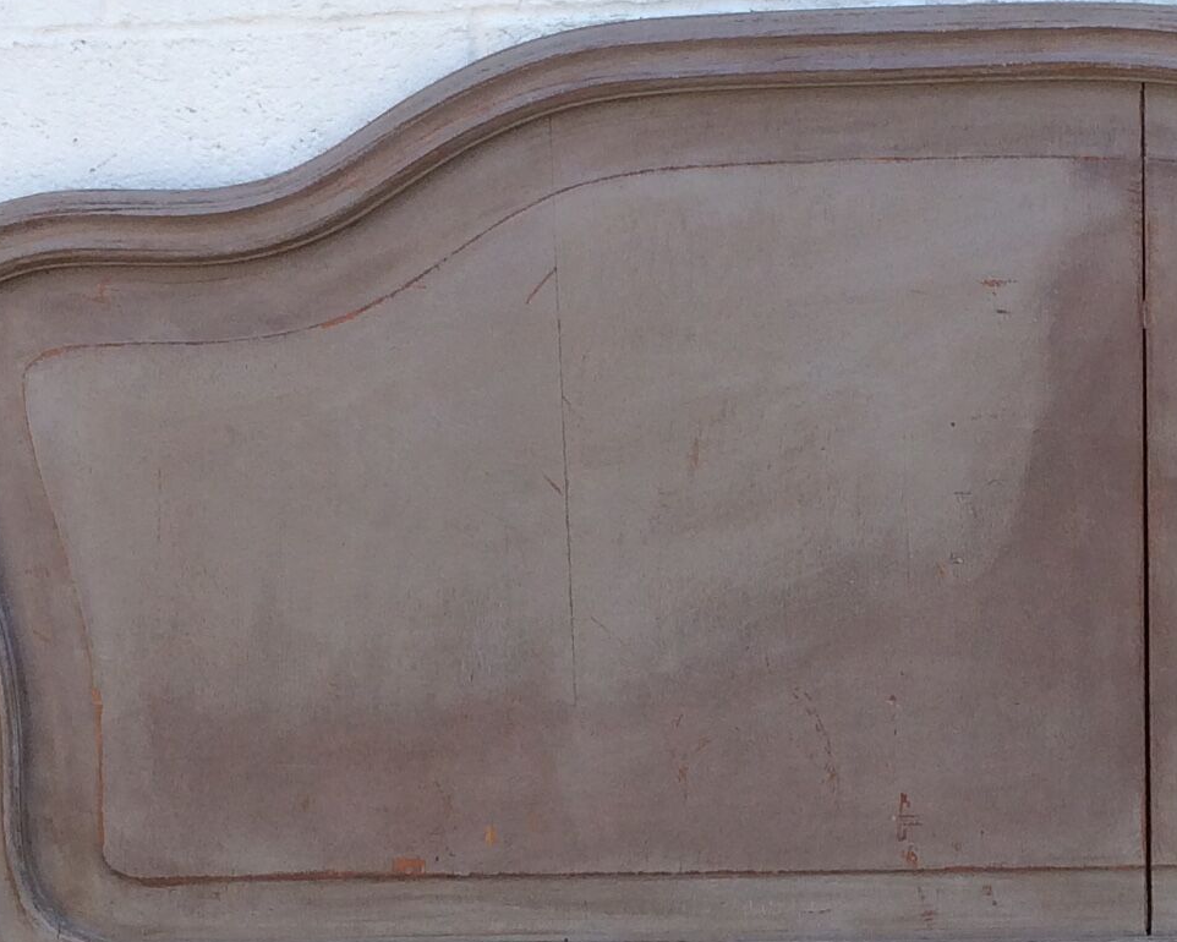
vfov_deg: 15.6
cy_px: 1067
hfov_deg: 19.8
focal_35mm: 96
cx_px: 865
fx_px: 3345
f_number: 2.2
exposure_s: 1/604
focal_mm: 4.15
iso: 32
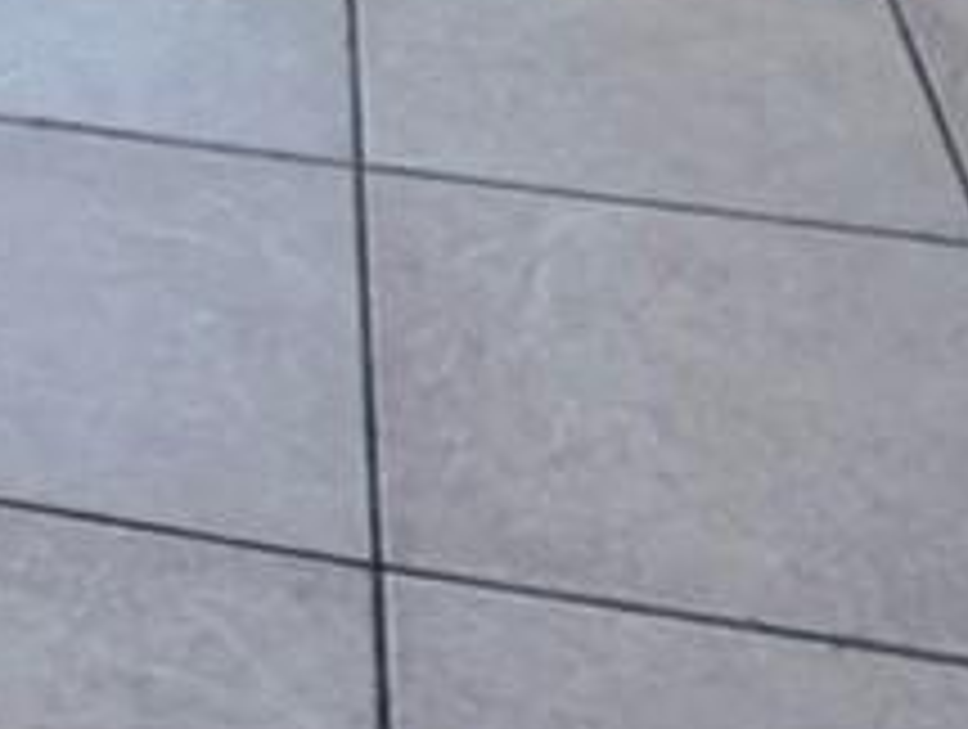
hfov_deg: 16.9
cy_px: -1256
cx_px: -531
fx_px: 2913
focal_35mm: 104
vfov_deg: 11.0
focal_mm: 2.22
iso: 250
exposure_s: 1/60
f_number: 2.2
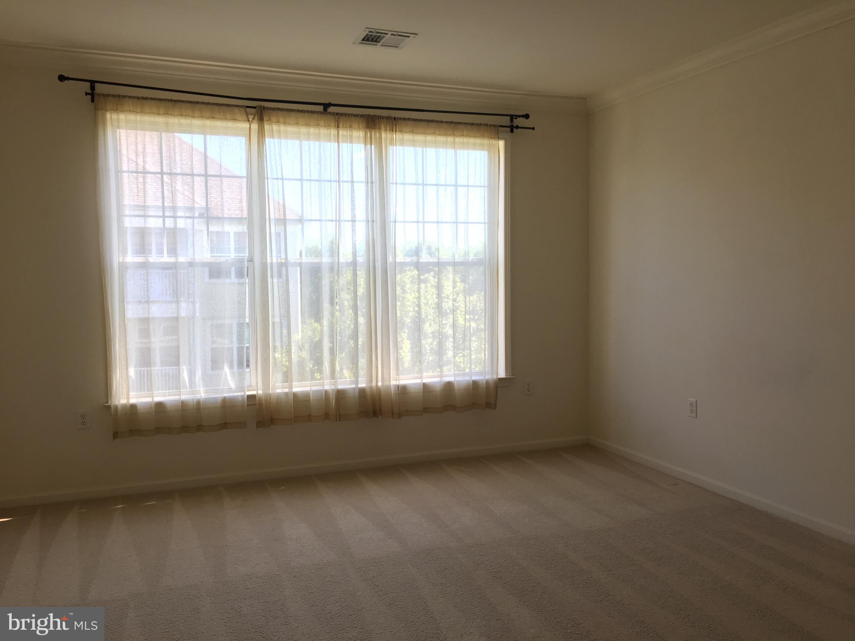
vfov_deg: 48.2
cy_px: 320
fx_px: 716
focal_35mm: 29
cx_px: 428
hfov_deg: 61.7
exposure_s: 1/60
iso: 25
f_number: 2.2
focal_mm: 4.15
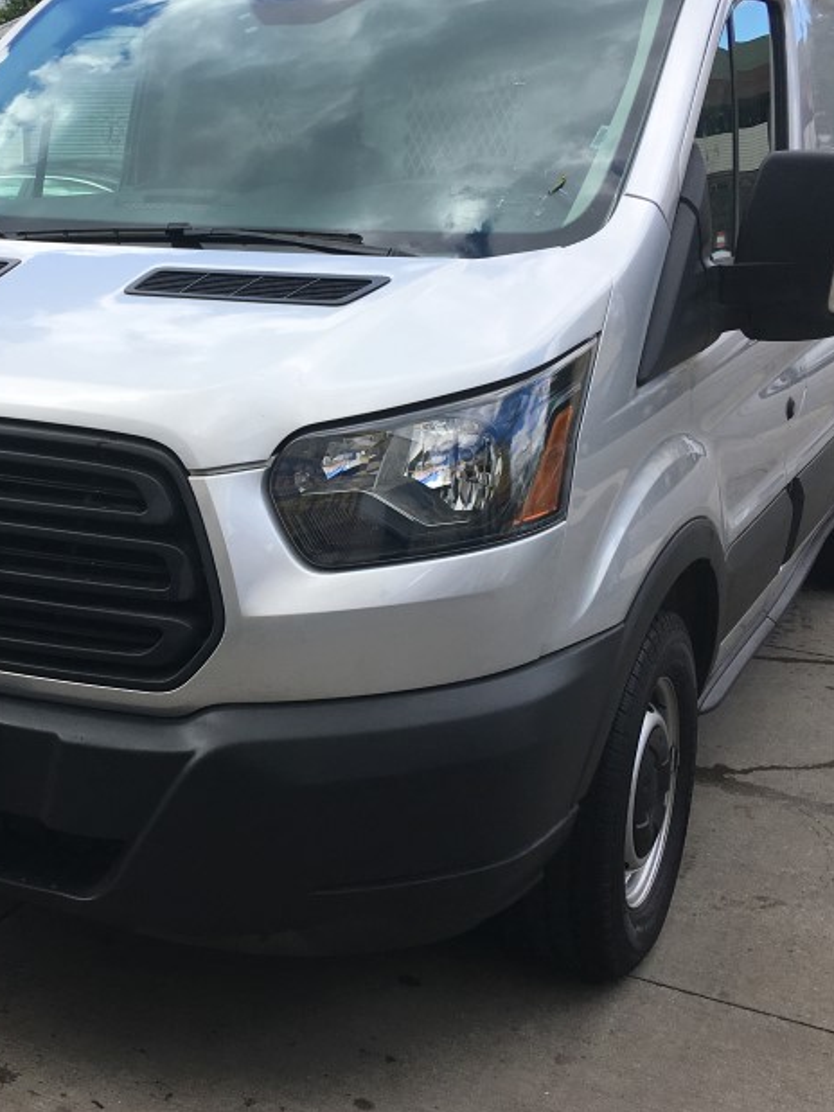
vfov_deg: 39.5
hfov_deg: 29.9
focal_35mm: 48
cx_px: 235
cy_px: 458
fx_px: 1542
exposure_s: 1/605
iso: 25
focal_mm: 4.15
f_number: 2.2
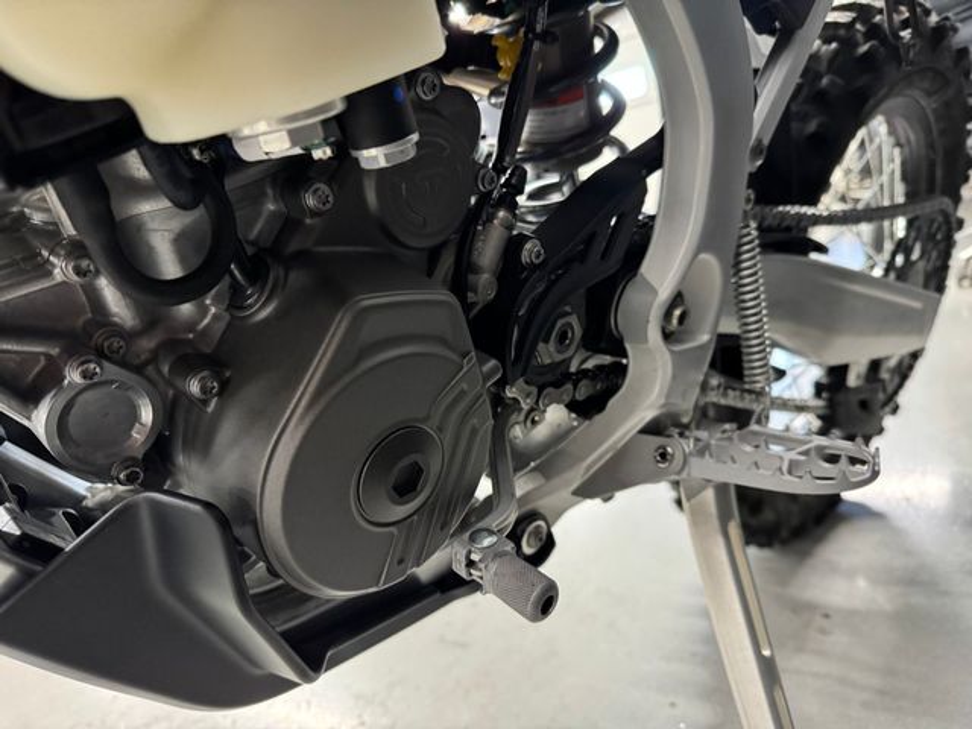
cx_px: 486
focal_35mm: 24
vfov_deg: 56.8
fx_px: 674
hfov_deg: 71.6
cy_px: 364
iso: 800
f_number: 1.78
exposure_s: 1/50
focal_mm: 6.76
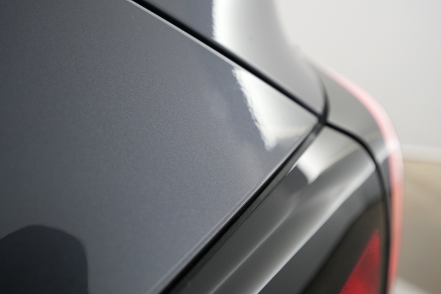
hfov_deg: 65.5
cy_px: 147
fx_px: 343
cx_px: 220
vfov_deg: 46.4
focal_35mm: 28
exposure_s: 1/100
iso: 2500
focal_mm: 28
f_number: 4.5
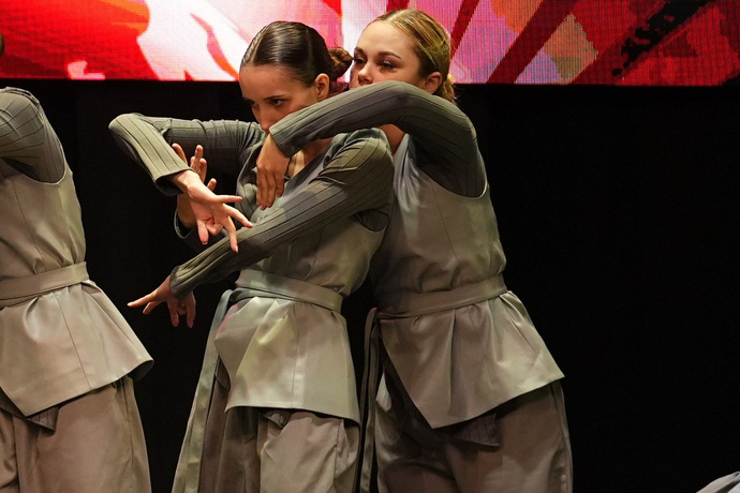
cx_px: -189
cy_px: 66
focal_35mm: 501
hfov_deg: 4.1
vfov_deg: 2.7
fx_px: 10298
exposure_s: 1/400
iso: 1600
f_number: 2.8
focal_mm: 135
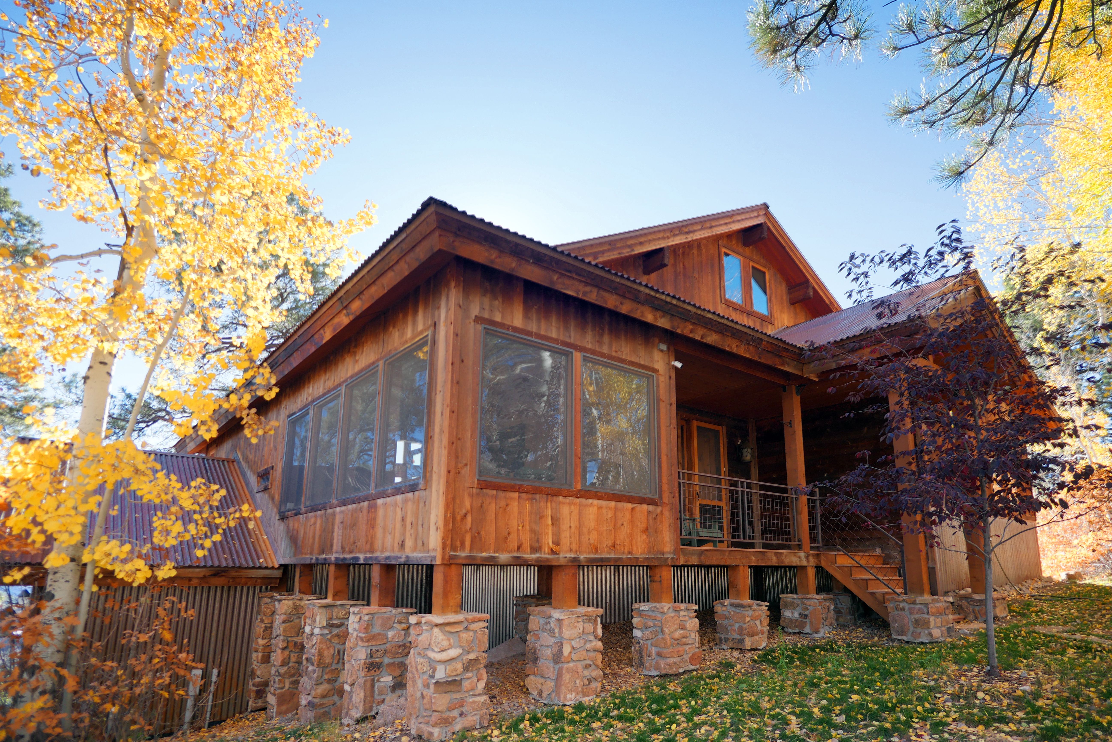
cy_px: 371
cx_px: 556
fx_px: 556
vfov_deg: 67.4
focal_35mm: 18
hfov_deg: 90.0
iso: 200
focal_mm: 9
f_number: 2.8
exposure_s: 1/1000
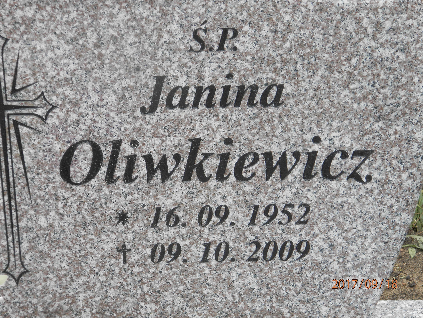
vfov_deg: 14.0
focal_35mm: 106
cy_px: 159
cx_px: 212
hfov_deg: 18.5
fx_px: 1295
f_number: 4.5
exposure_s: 1/125
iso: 80
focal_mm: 19
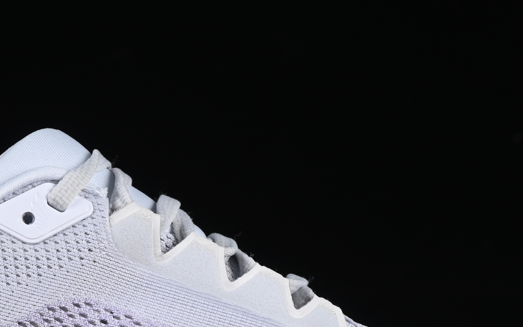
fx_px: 2922
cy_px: 263
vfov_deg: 6.4
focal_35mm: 205
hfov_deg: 10.2
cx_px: 124
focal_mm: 50
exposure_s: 1/80
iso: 160
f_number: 8
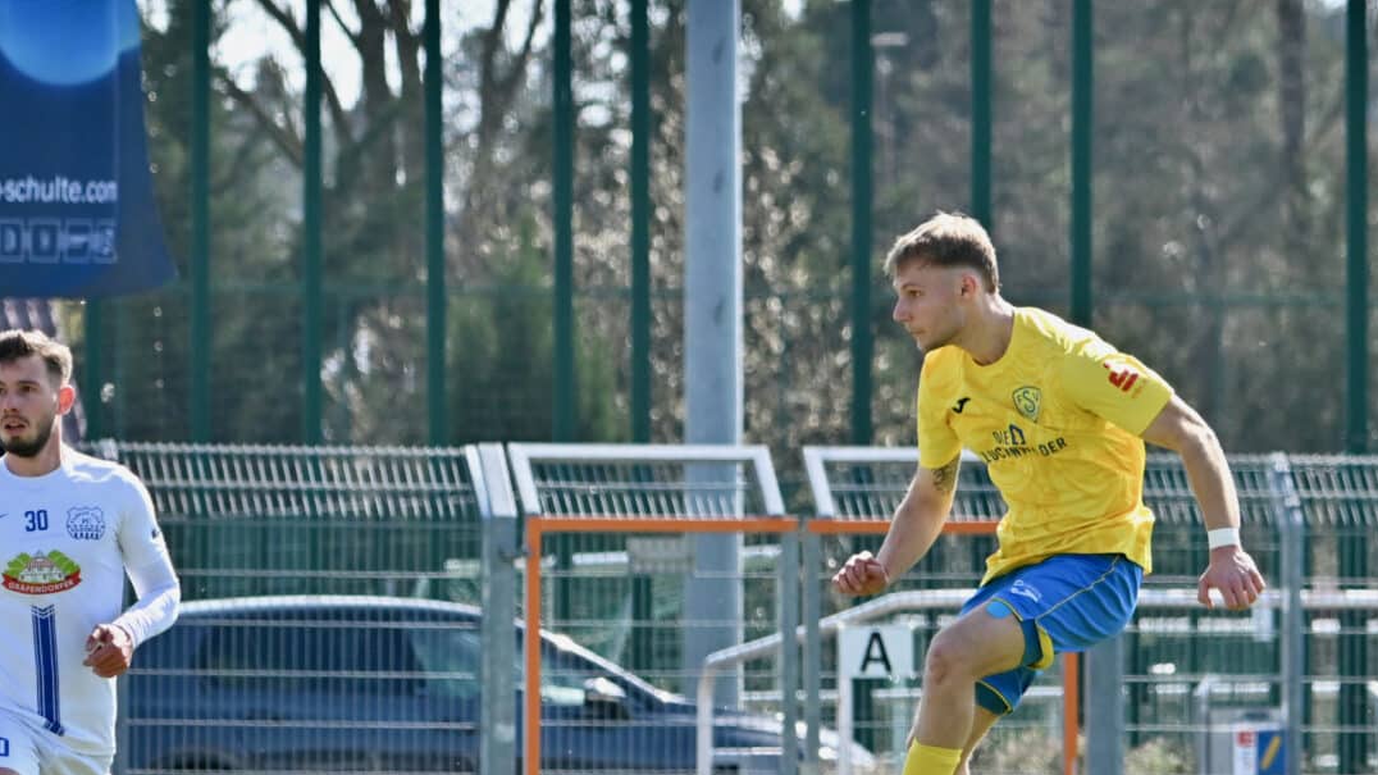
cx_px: 900
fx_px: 12751
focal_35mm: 349
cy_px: 566
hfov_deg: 6.2
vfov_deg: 3.5
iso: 400
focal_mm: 175
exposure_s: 1/1600
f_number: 5
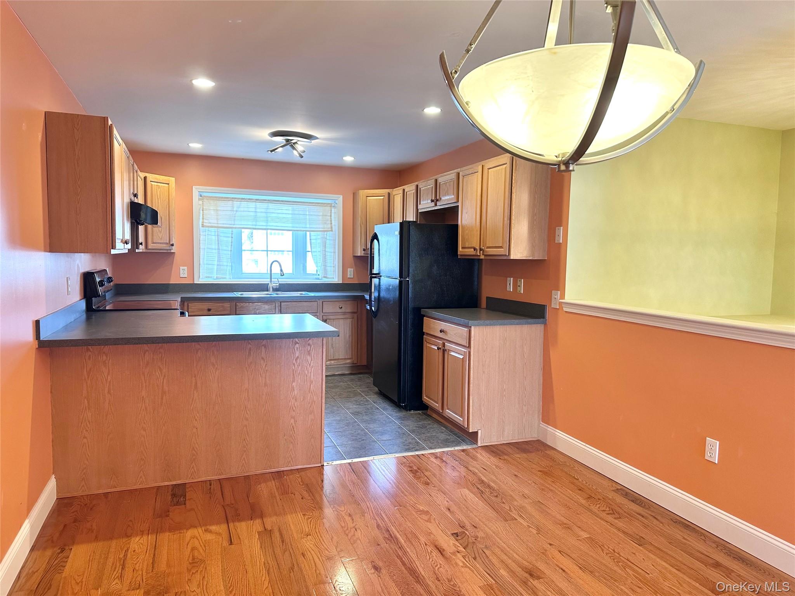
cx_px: 398
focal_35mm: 24
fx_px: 551
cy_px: 298
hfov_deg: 71.6
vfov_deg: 56.8
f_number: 1.78
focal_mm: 6.86
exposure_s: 1/120
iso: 160
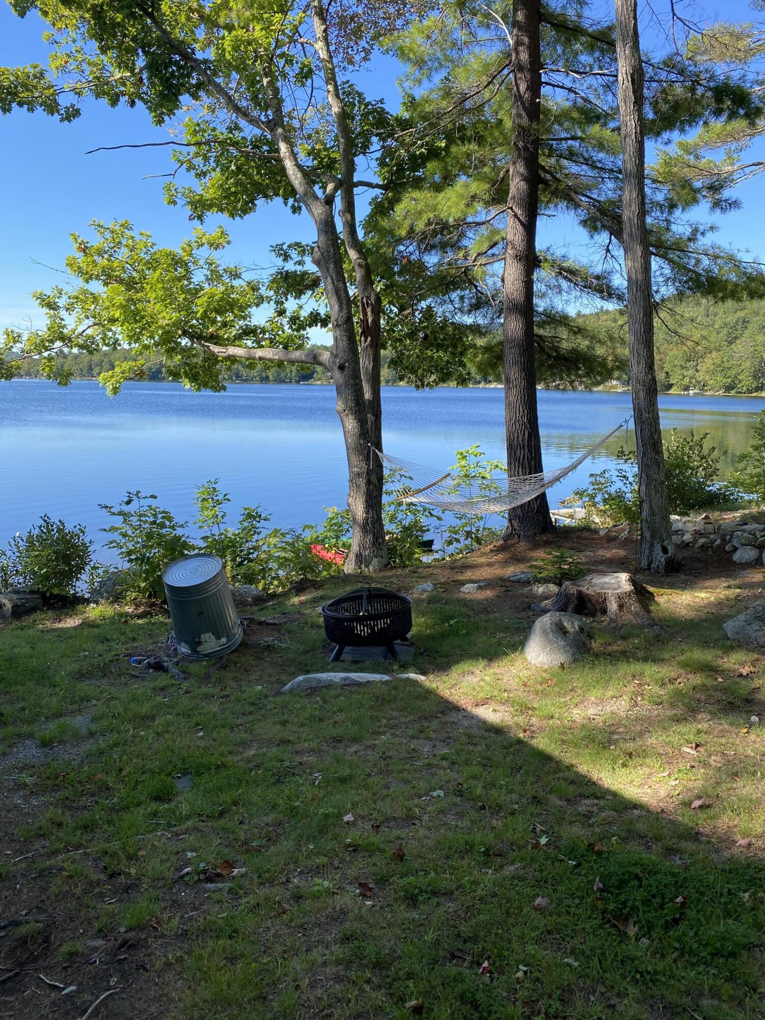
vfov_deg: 67.3
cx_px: 382
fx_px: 766
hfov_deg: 53.1
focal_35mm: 26
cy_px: 510
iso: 32
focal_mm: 4.25
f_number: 1.8
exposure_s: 1/845
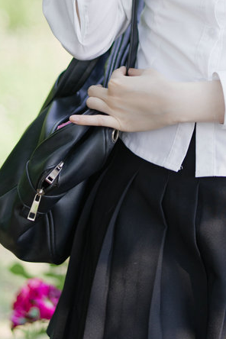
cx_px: 226
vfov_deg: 13.2
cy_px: -54
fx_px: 1431
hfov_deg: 9.0
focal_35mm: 152
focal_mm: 50
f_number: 1.4
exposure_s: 1/1250
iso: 100
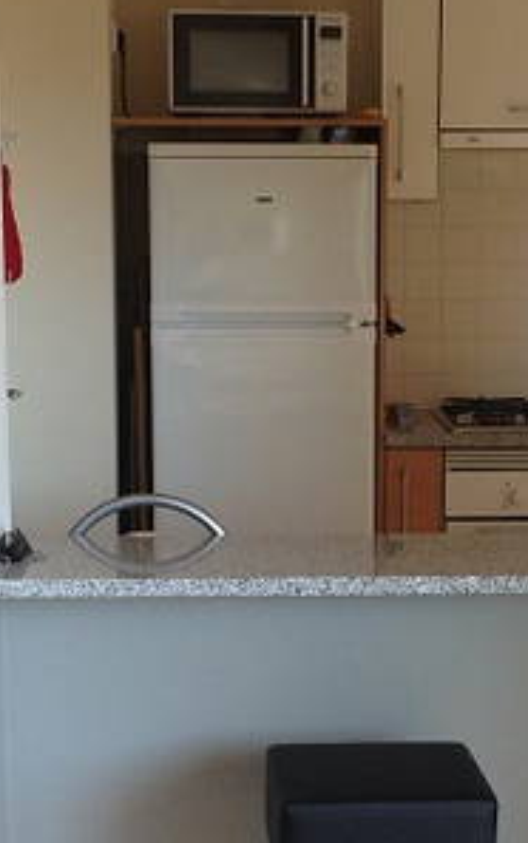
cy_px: 573
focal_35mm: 93
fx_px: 2138
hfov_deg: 14.1
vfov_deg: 22.2
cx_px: 346
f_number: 2.4
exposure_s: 1/60
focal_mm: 4.12
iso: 50
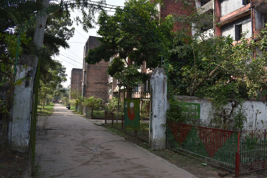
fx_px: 200
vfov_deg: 47.9
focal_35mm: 27
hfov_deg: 67.4
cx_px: 134
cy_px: 89
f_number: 6.3
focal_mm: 18
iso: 100
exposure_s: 1/200
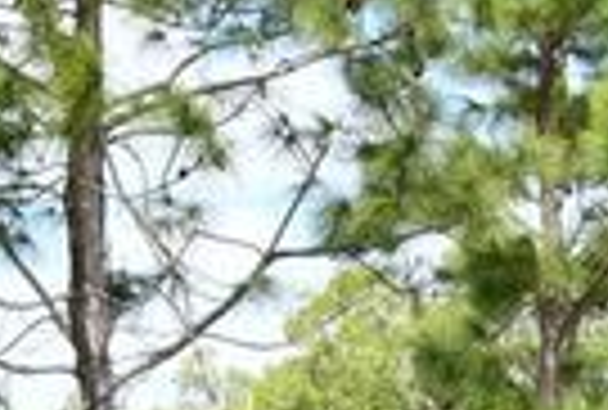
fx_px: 3525
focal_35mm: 208
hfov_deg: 9.8
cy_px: 883
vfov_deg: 6.4
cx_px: 180
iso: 180
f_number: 8
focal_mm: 22
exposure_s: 1/250
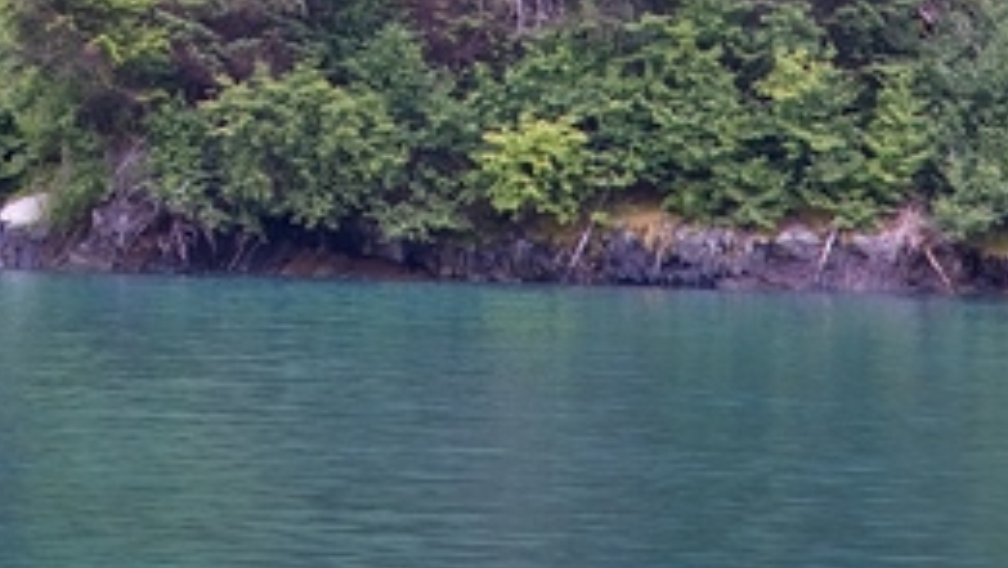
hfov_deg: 3.5
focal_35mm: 617
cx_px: 62
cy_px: -1059
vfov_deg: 2.0
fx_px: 16496
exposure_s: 1/250
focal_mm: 120
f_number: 4
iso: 320
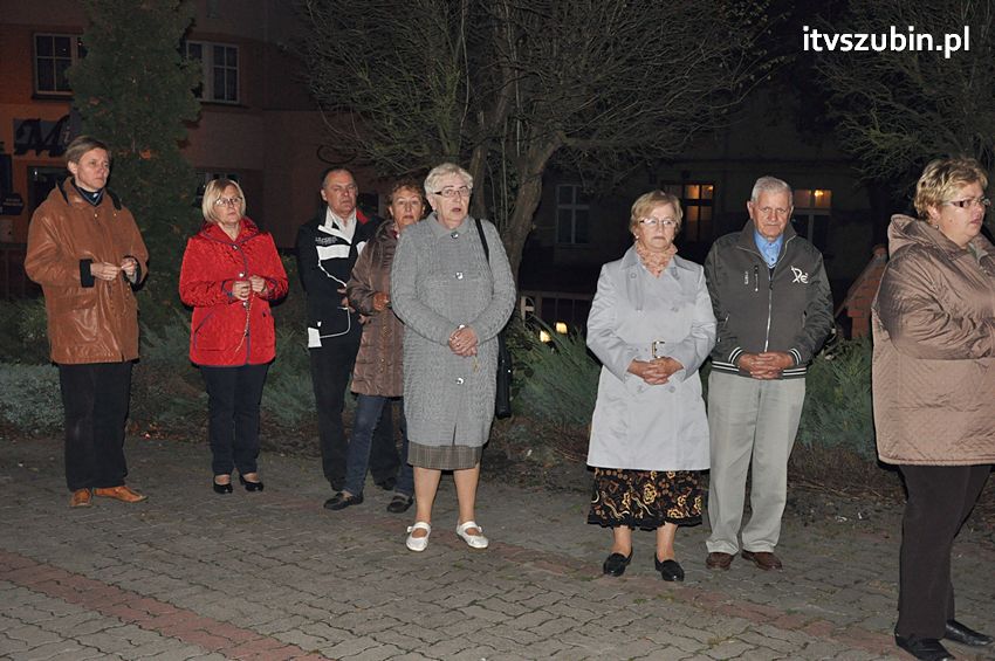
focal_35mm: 48
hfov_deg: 41.1
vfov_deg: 28.0
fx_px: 1325
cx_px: 498
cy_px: 330
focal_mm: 32
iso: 1250
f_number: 4.5
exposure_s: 1/60
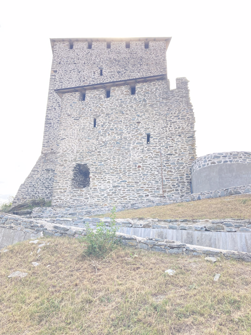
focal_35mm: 28
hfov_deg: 49.7
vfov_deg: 63.4
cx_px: 126
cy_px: 168
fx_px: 271
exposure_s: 1/440
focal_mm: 3.99
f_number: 1.8
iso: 20
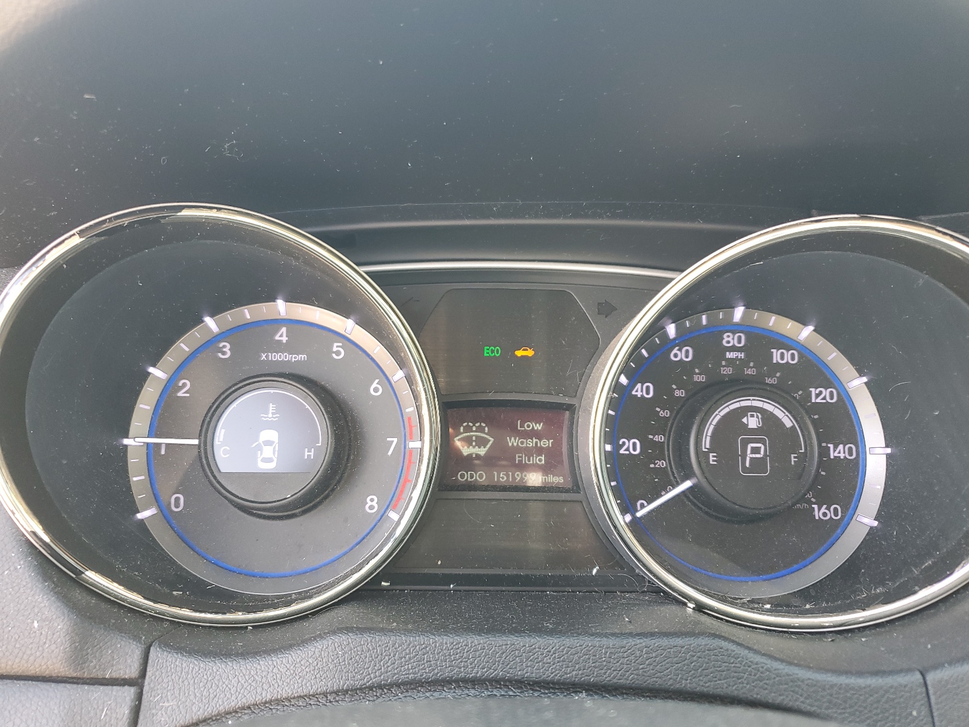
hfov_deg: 67.3
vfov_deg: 53.1
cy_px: 364
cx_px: 484
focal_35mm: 26
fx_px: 728
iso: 58
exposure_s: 1/60.2
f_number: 1.5
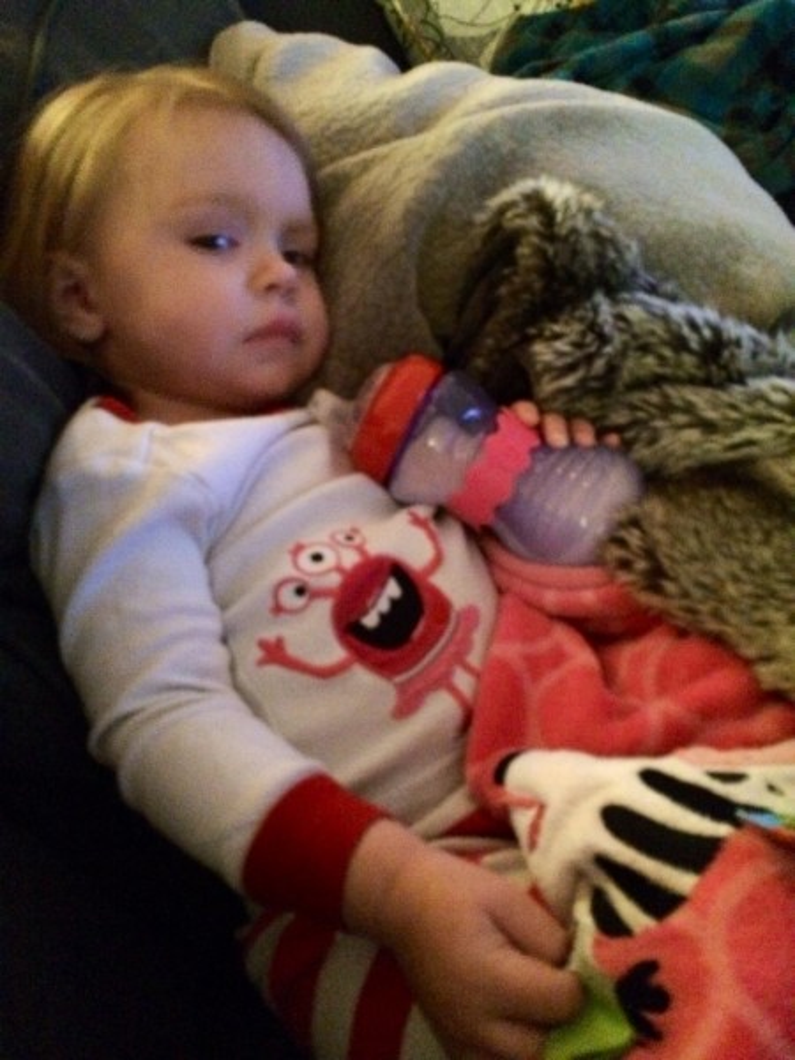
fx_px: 919
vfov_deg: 60.0
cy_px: 530
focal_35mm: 30
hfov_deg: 46.8
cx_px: 398
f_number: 2.2
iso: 2500
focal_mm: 4.12
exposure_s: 1/15
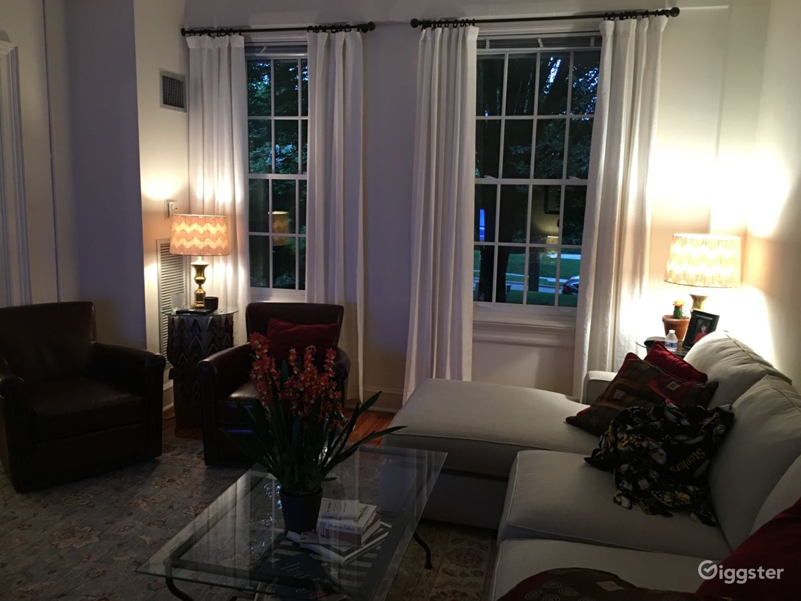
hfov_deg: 61.7
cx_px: 400
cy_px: 300
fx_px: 671
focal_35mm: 29
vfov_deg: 48.2
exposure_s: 1/15
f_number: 2.2
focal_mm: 4.15
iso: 100
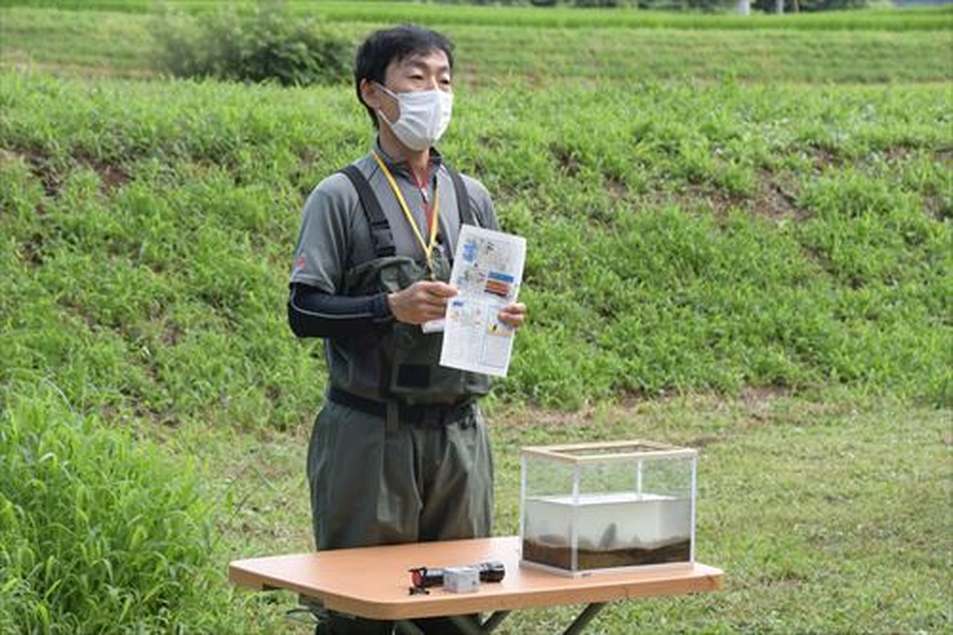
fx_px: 3771
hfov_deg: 14.4
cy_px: 318
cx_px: 476
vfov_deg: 9.6
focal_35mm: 142
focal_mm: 95
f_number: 13
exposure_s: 1/500
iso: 1250
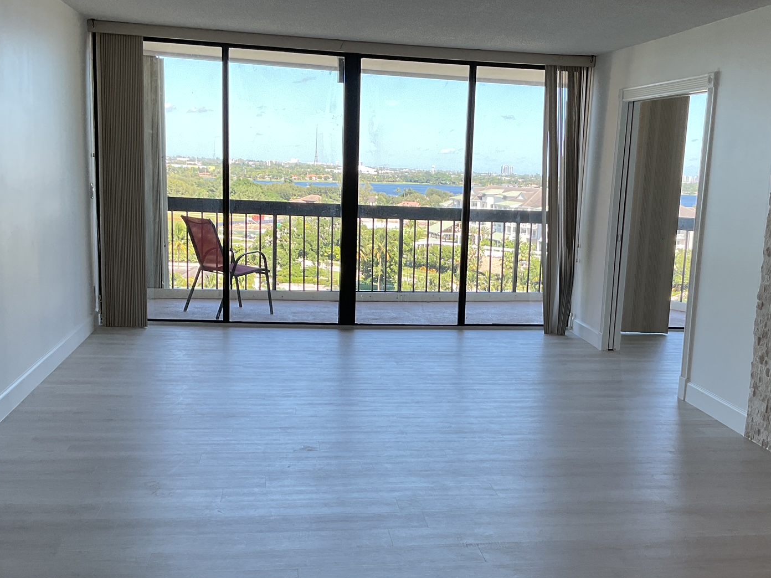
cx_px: 456
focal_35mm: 42
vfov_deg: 34.3
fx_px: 935
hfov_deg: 44.6
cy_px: 338
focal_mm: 3
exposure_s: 1/211
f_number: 1.8
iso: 16
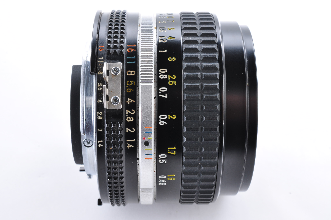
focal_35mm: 60
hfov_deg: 33.4
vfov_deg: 22.6
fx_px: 551
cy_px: 110
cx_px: 166
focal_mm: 40
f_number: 18
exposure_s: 1/200
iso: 200
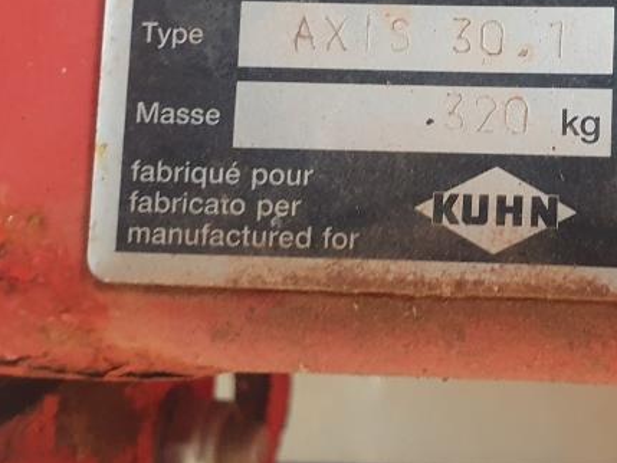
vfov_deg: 23.5
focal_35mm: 62
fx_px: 1105
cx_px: 505
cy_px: 124
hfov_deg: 30.3
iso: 500
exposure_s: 1/50
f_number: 2.4
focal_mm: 4.32
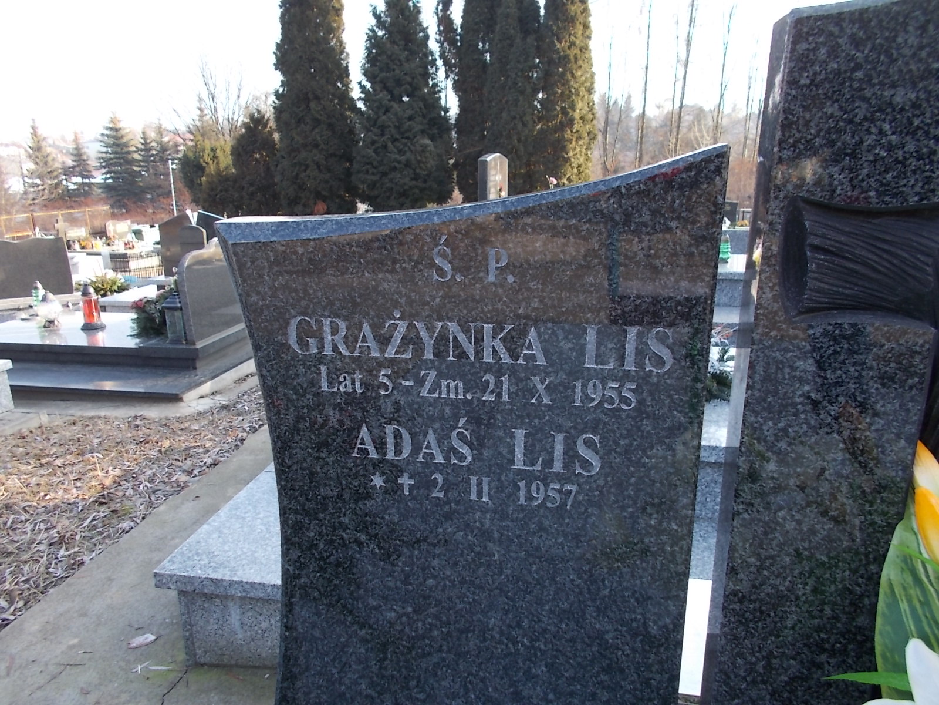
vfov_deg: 53.1
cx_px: 470
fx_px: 705
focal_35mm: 26
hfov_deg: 67.3
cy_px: 352
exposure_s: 1/100
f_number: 3.2
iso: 80
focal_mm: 4.6
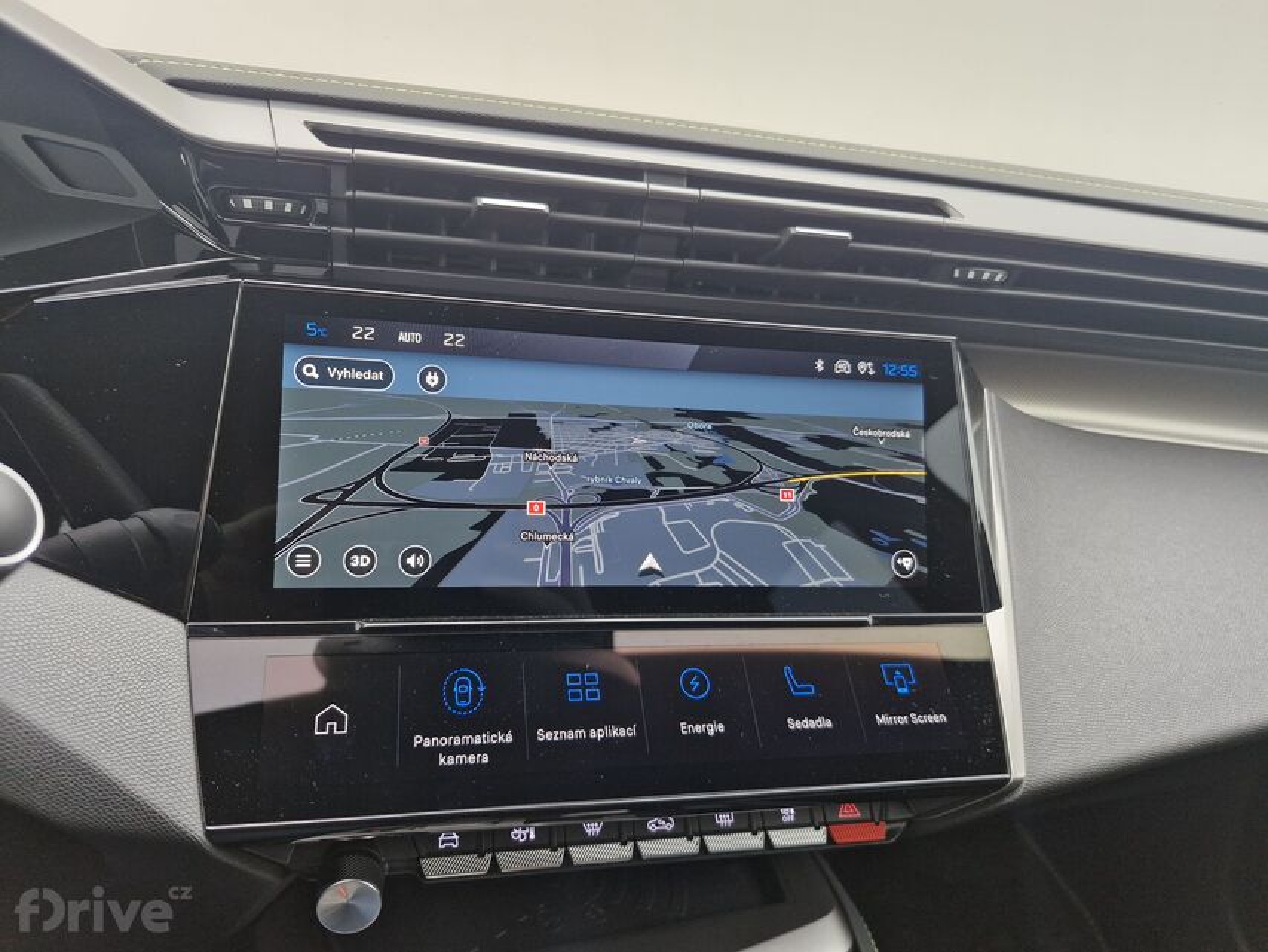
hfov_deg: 73.9
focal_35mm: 23
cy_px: 476
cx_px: 634
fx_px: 843
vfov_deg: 58.9
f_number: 1.8
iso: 200
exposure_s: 1/180
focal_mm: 5.54
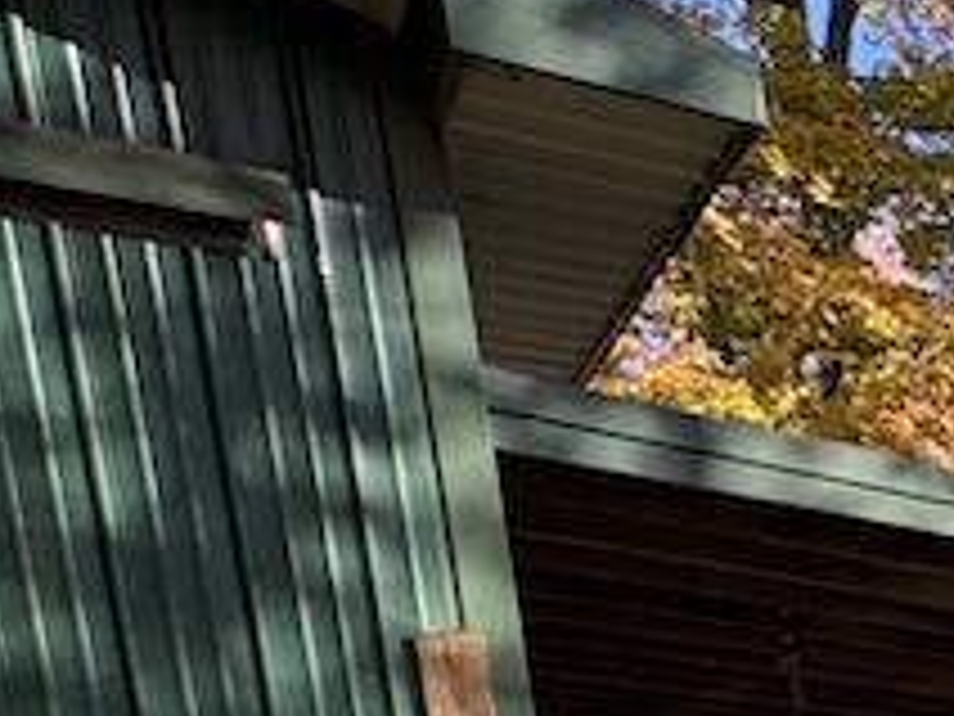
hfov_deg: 15.9
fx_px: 1819
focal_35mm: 66
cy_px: 1157
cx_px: 2210
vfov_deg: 18.8
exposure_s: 1/251
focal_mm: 2.22
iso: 40
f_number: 2.2
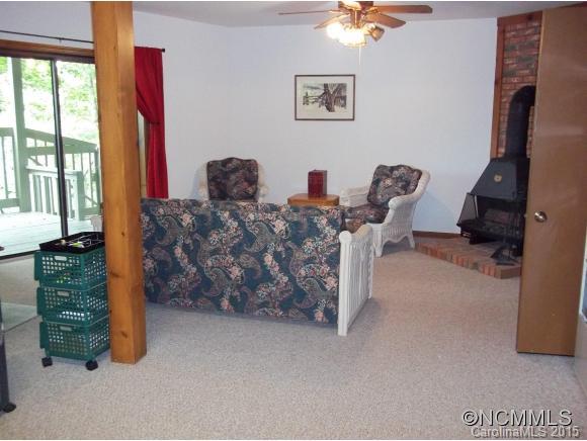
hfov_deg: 56.8
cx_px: 294
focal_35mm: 32
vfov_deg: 44.2
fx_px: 543
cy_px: 220
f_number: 2.9
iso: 400
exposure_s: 1/30
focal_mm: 5.7
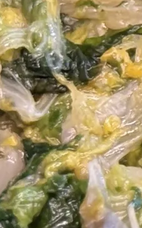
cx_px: 703
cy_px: -58
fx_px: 2231
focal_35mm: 360
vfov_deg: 5.8
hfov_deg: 3.4
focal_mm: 6.86
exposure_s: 1/50
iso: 80
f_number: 1.78
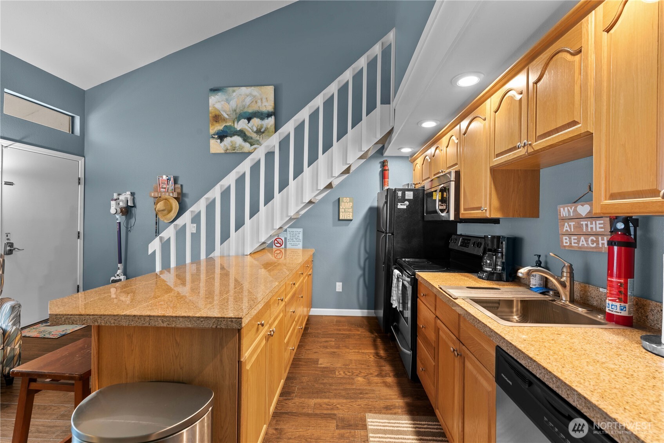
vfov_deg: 77.4
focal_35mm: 15
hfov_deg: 100.4
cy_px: 222
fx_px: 277
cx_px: 332
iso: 200
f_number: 8
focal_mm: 15
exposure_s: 2
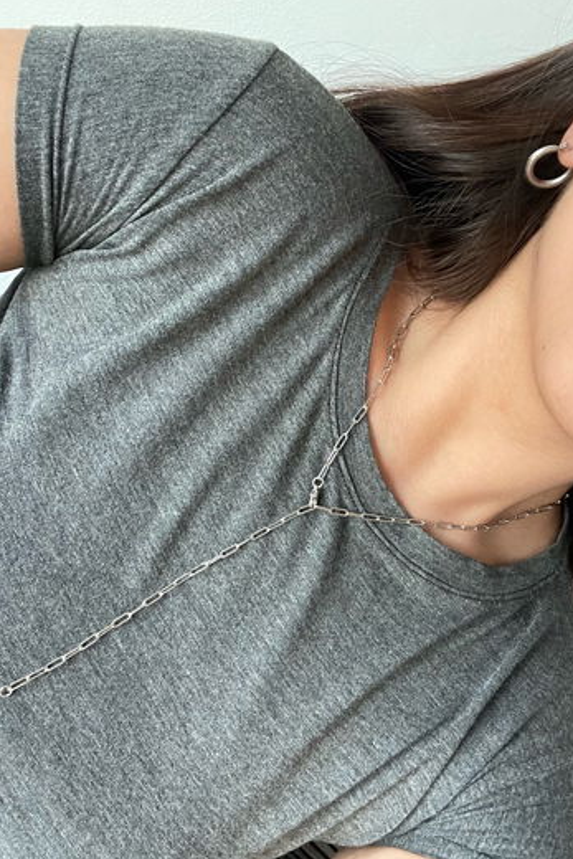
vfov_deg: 58.7
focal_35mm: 32
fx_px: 763
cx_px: 276
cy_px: 430
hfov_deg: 41.1
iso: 400
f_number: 2.2
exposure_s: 1/52
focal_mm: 2.71
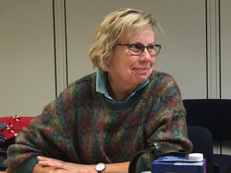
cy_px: 86
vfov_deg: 48.2
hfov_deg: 61.7
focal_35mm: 29
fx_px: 193
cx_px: 116
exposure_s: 1/33
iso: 100
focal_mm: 4.15
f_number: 2.2
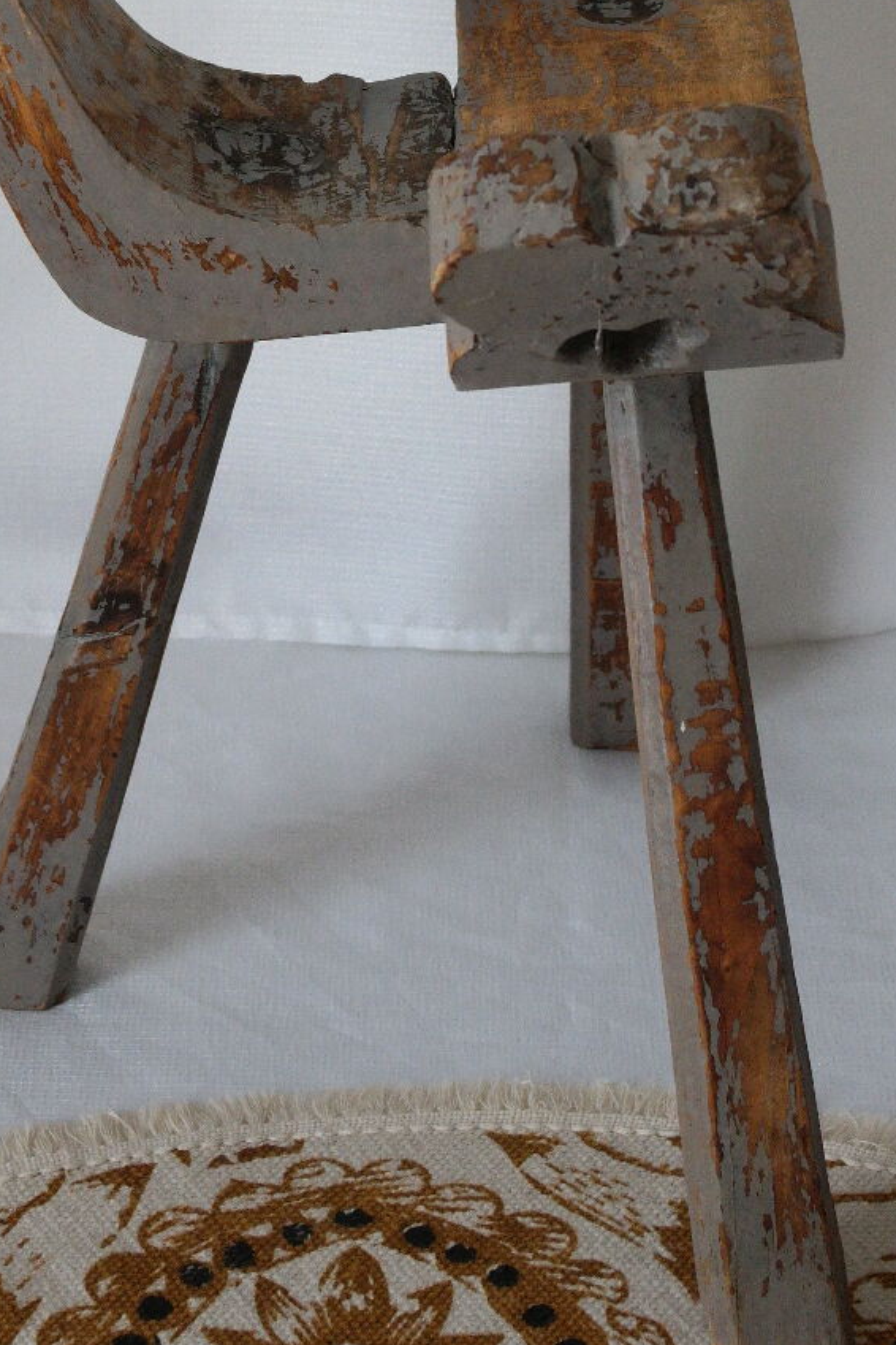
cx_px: 375
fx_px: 4405
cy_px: 68
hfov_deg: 11.6
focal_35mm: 118
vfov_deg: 17.0
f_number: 5
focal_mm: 38
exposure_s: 1/60
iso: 800
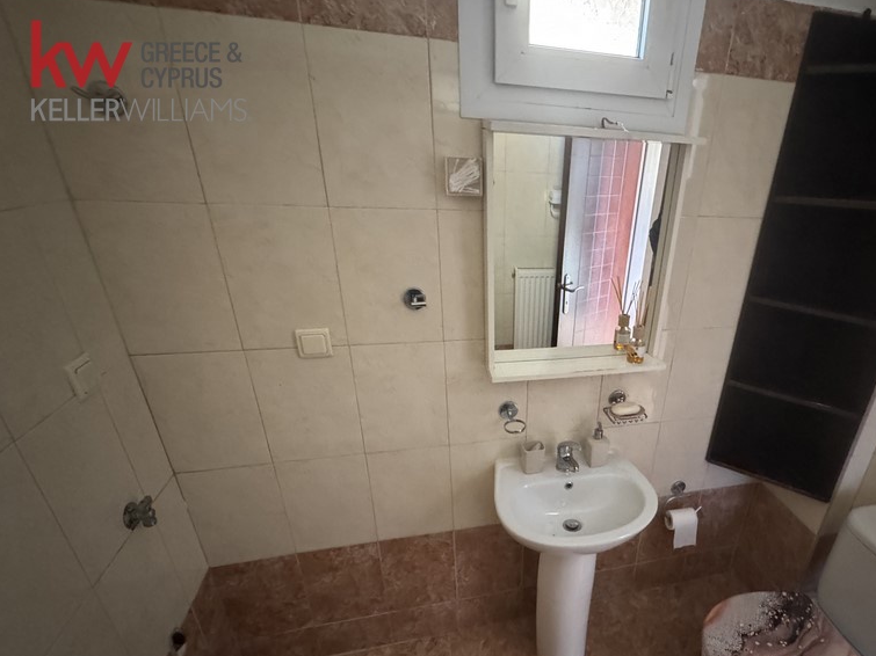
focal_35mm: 19
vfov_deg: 68.0
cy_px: 395
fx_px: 481
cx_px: 555
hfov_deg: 82.8
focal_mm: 2.22
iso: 1250
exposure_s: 1/44
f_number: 2.2
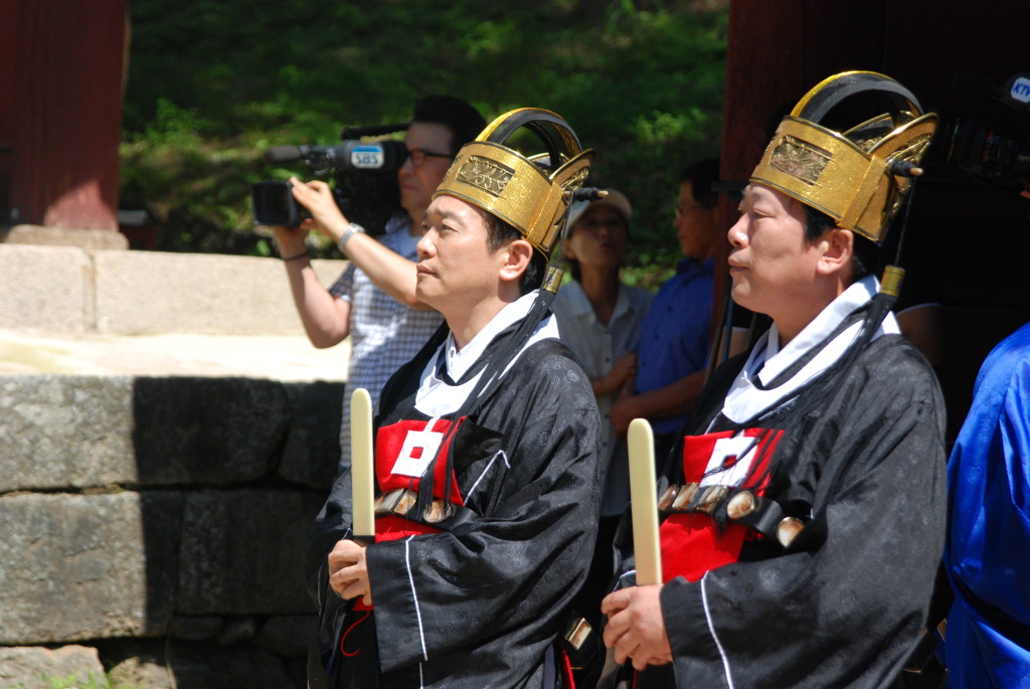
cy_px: 344
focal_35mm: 120
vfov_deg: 11.4
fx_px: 3437
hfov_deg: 17.0
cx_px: 515
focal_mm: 80
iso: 400
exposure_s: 1/2000
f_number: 4
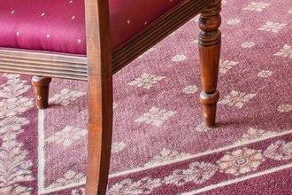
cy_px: -303
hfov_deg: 19.5
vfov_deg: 12.0
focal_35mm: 87
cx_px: 468
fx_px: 706
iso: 400
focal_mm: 14
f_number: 9
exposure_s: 1/4
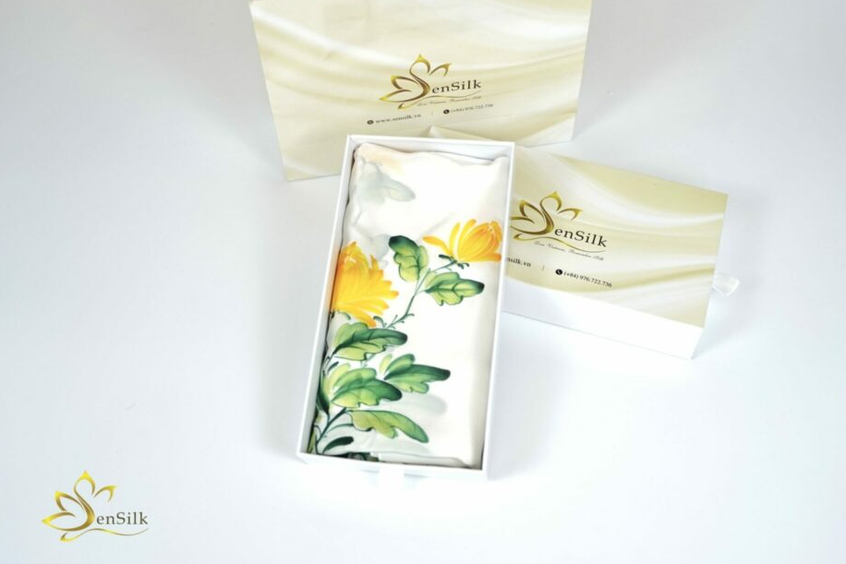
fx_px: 893
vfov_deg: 35.1
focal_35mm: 38
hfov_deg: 50.7
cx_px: 435
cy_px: 289
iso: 400
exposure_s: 1/400
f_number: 2.8
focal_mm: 34
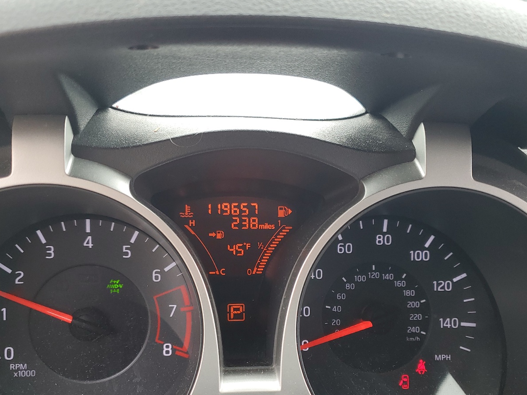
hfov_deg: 52.6
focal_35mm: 35
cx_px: 248
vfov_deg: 40.2
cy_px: 264
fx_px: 533
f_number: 1.5
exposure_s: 1/125
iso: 50
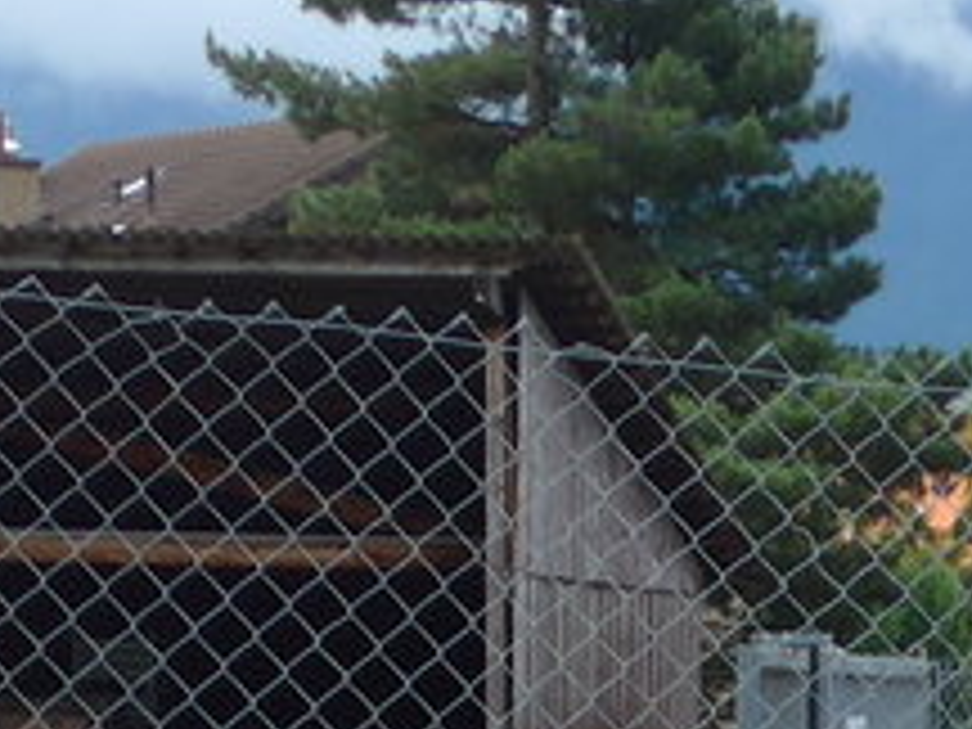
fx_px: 7188
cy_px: 1899
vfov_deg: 5.6
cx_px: 1390
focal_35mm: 256
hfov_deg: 7.6
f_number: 3
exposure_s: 1/500
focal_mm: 9.5
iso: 80
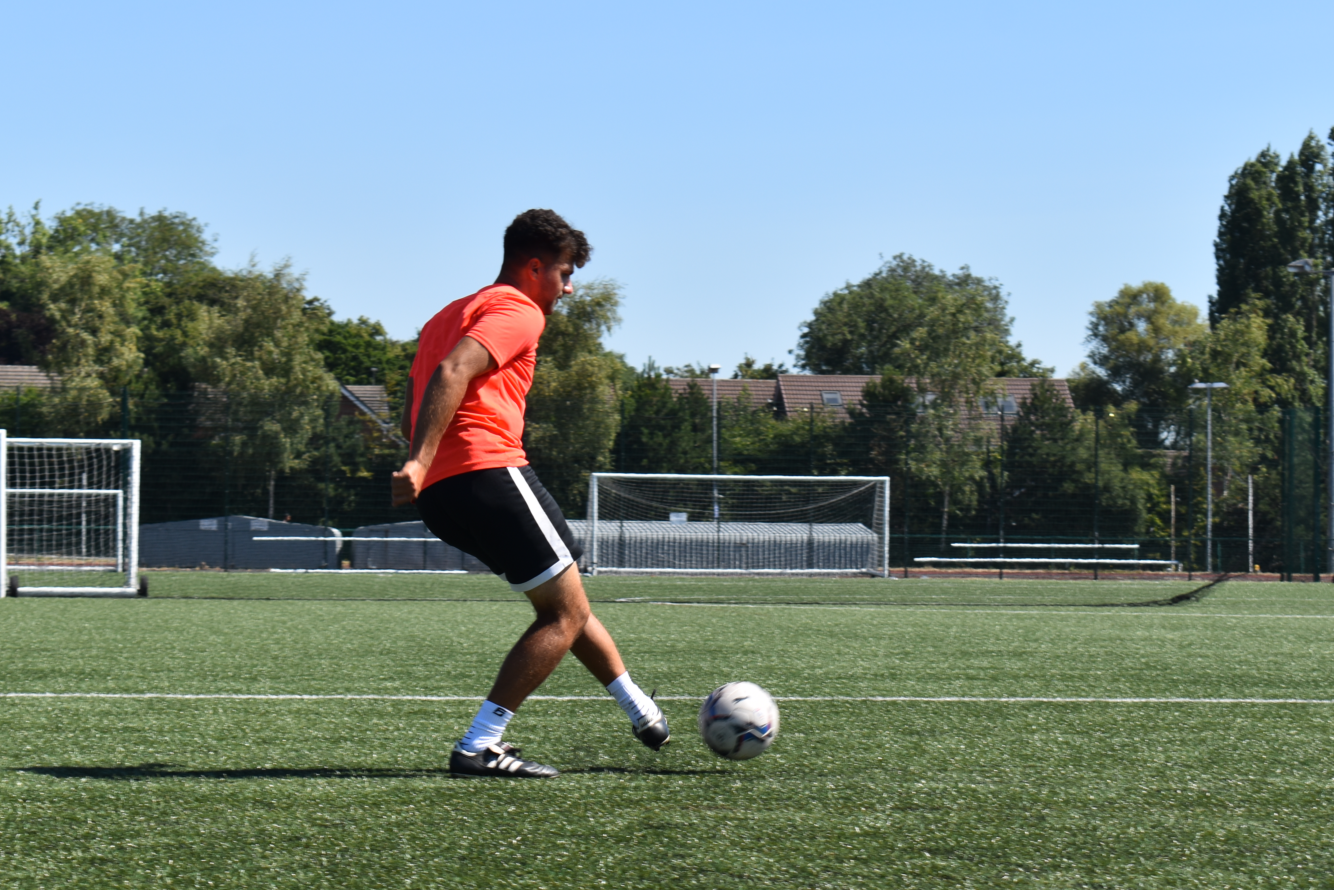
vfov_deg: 12.1
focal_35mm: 114
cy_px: 493
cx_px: 751
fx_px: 4213
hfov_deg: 18.0
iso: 100
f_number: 8
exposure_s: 1/250
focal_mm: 55
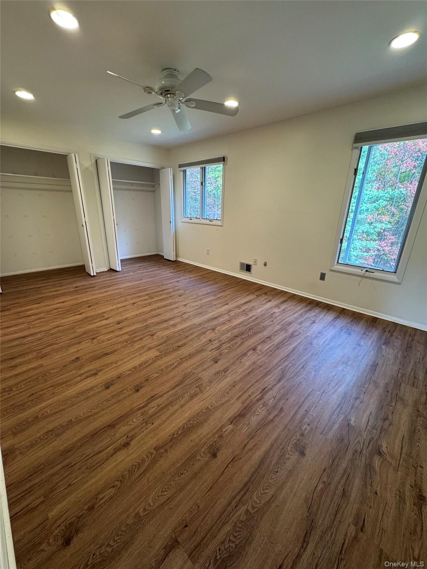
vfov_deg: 102.1
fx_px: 230
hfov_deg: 85.7
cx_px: 214
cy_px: 284
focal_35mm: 14
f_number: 2.2
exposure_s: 1/60
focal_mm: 2.22
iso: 200
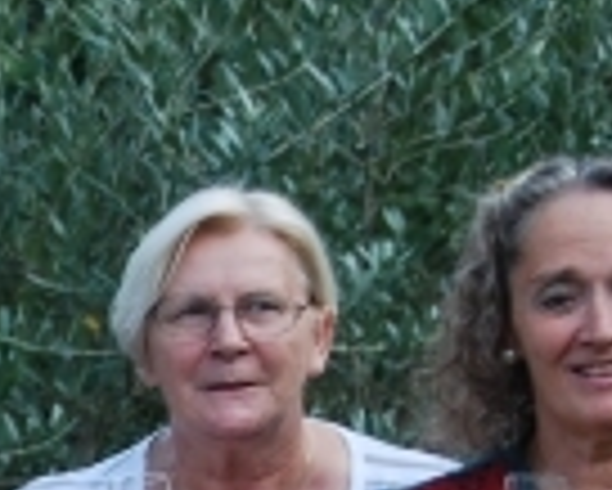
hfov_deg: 7.2
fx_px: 4731
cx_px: -450
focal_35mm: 261
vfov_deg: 5.8
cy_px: 877
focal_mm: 42
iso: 200
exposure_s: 1/60
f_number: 5.3
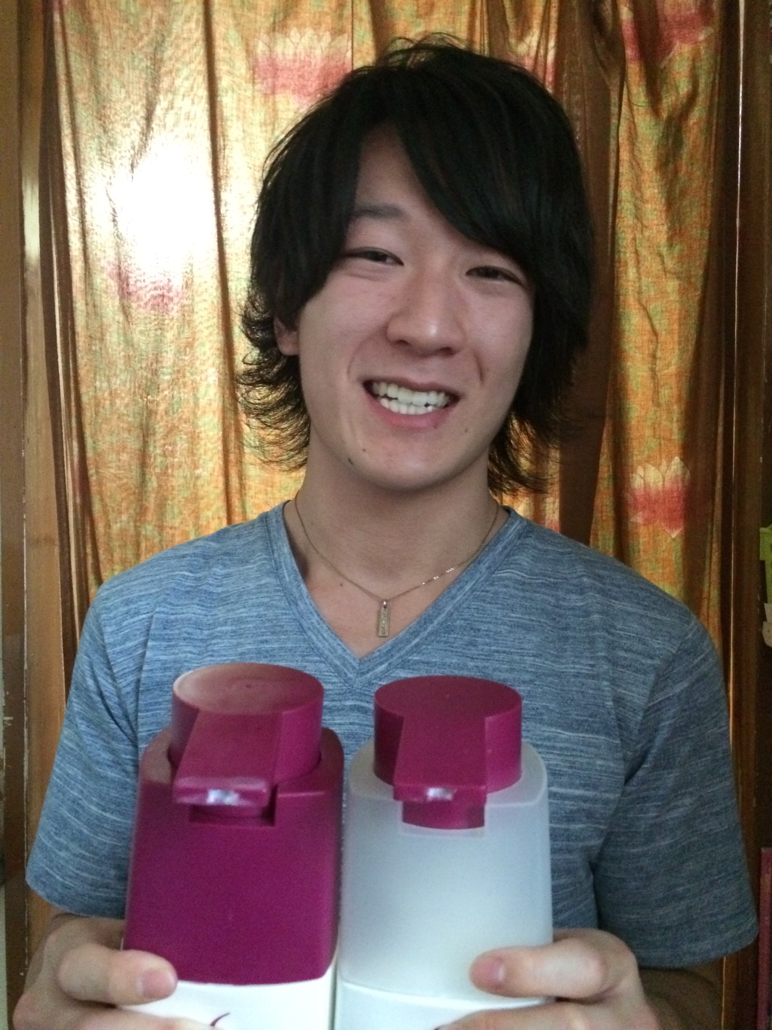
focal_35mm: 29
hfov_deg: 48.2
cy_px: 515
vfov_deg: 61.7
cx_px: 386
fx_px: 862
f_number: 2.2
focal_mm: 4.15
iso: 800
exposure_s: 1/15
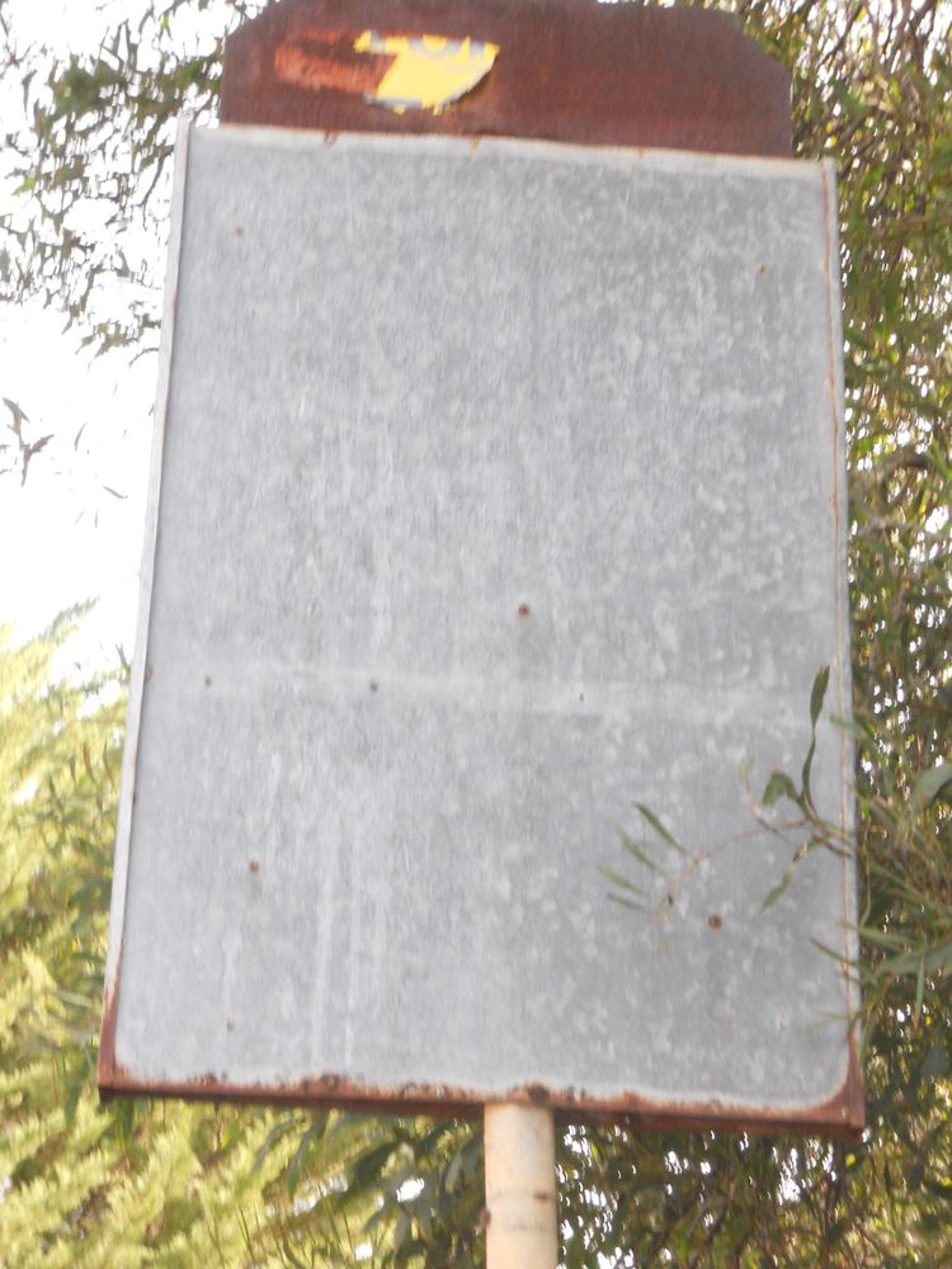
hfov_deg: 19.1
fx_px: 2824
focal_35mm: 77
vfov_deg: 25.3
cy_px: 634
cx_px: 476
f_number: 5.9
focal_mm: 13.9
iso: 200
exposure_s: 1/60
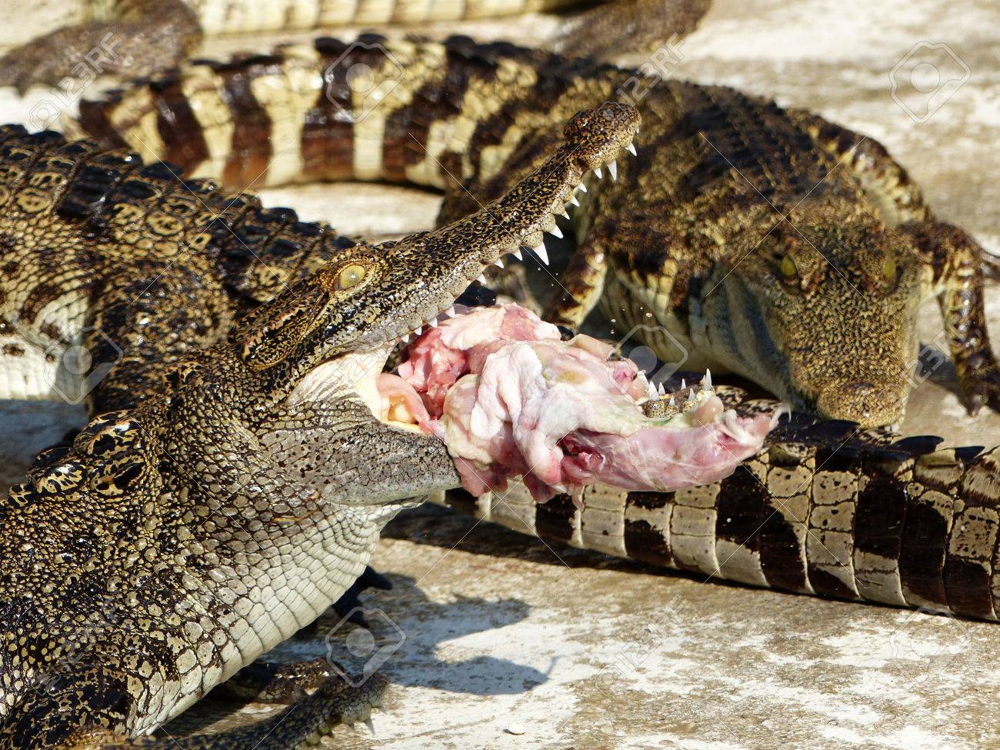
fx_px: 10371
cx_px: 500
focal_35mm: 359
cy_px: 375
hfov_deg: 5.5
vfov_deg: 4.1
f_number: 2.8
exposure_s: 1/2000
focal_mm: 64.6
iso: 100
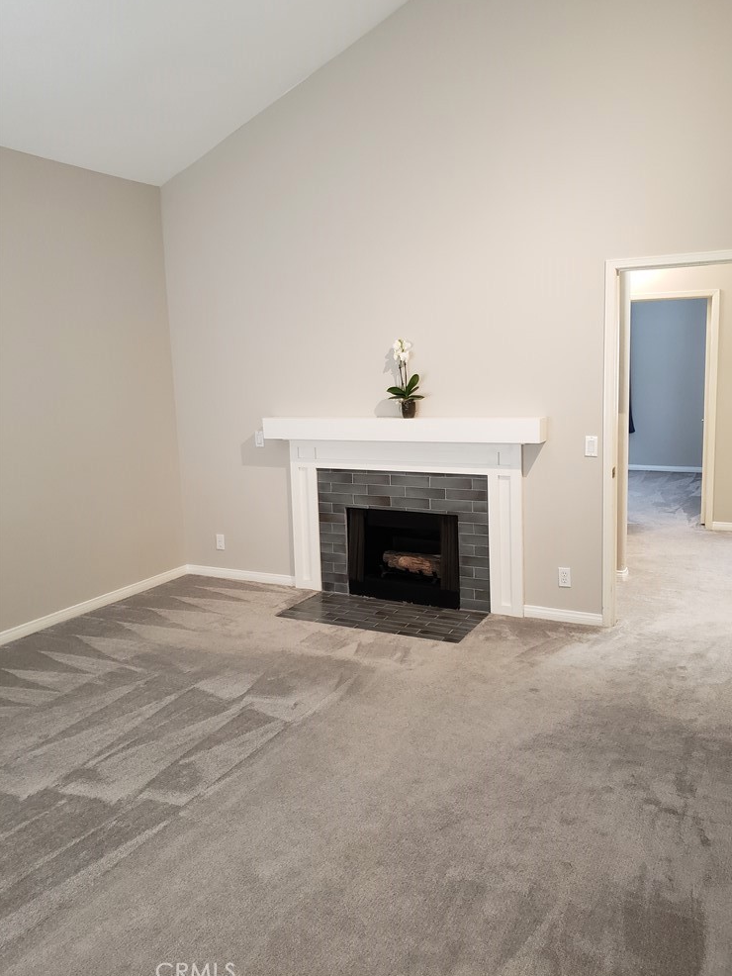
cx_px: 376
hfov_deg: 51.4
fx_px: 761
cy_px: 479
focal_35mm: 27
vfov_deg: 65.3
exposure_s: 1/40
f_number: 1.5
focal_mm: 4.3
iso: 320
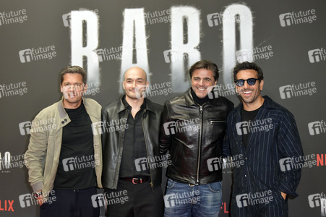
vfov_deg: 33.4
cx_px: 163
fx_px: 362
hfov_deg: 48.5
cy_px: 108
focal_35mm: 40
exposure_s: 1/250
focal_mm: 40
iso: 1250
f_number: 5.6
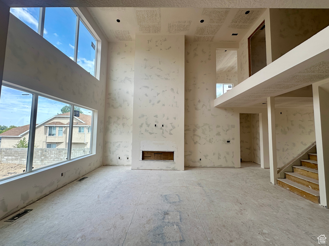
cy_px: 123
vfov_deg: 85.7
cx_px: 164
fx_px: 133
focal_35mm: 14
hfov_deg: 102.1
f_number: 2.2
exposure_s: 1/242
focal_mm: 2.22
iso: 40
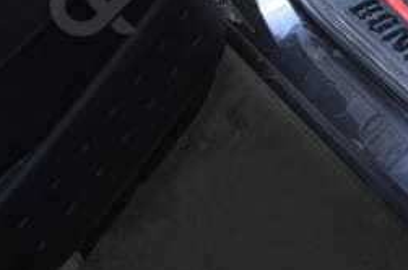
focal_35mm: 86
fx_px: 972
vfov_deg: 15.0
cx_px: 593
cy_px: -97
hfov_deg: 20.6
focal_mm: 18
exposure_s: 1/60
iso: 720
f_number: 3.5
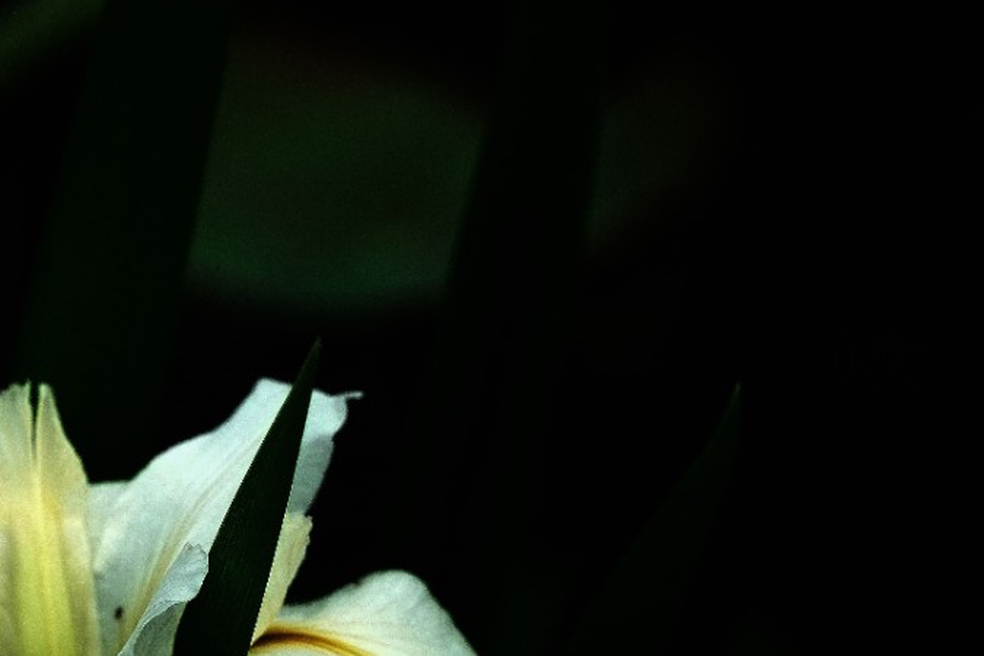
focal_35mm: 415
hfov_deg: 5.0
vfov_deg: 3.3
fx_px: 11342
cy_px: 574
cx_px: 42
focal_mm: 200
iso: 200
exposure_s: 1/400
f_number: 5.6
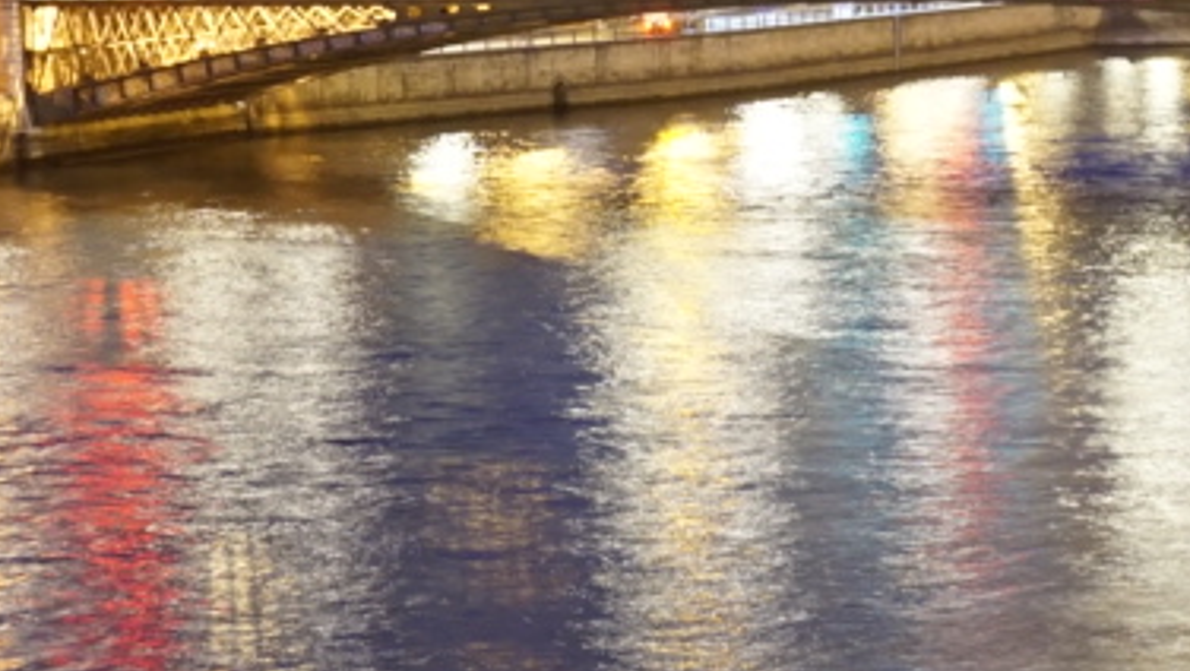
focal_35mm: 108
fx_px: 3410
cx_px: 443
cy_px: -73
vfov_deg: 11.1
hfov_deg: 19.8
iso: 640
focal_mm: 16
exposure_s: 1.3
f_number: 3.5
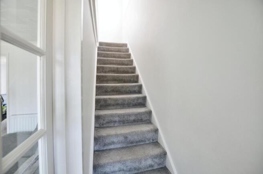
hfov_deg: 100.5
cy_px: 87
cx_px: 132
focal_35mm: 15
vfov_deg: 77.1
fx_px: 109
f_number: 4
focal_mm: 10
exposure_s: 1/60
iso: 720
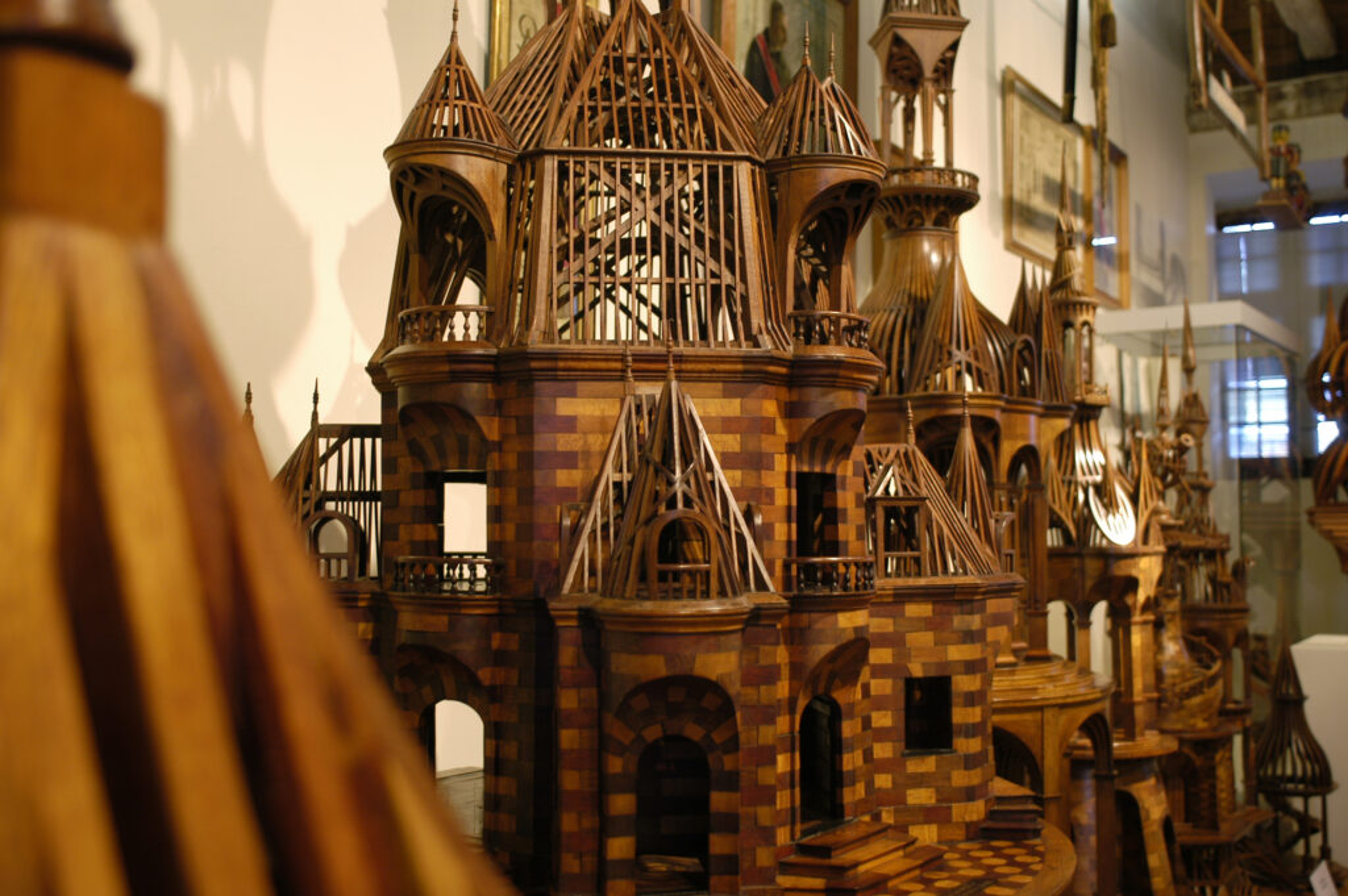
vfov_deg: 36.8
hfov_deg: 53.2
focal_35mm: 36
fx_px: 1347
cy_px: 448
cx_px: 674
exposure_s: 1/10
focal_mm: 24
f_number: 2.8
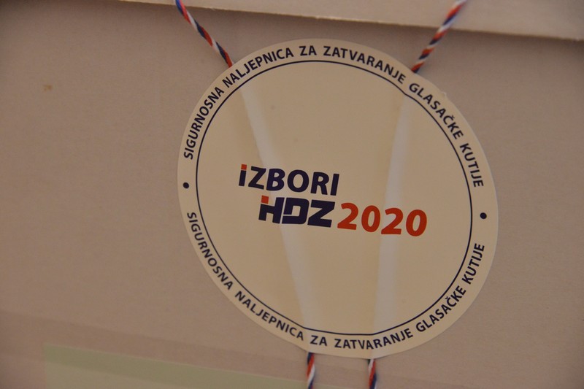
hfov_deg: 10.8
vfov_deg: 7.2
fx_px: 3081
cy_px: 194
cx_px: 292
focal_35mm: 190
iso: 6400
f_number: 6.3
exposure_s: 1/160
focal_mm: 190
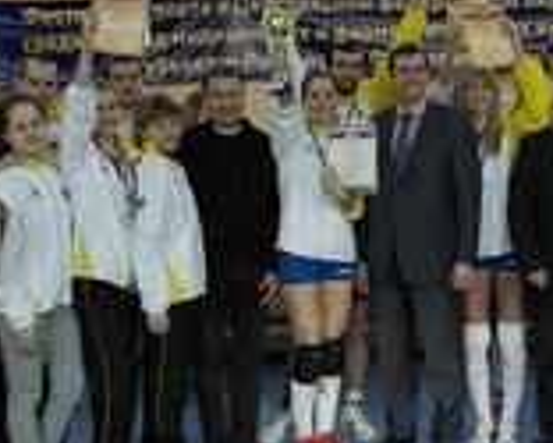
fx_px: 1179
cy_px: 213
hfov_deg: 26.3
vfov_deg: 21.3
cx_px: 340
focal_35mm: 72
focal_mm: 20
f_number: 3.5
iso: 200
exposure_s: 1/80
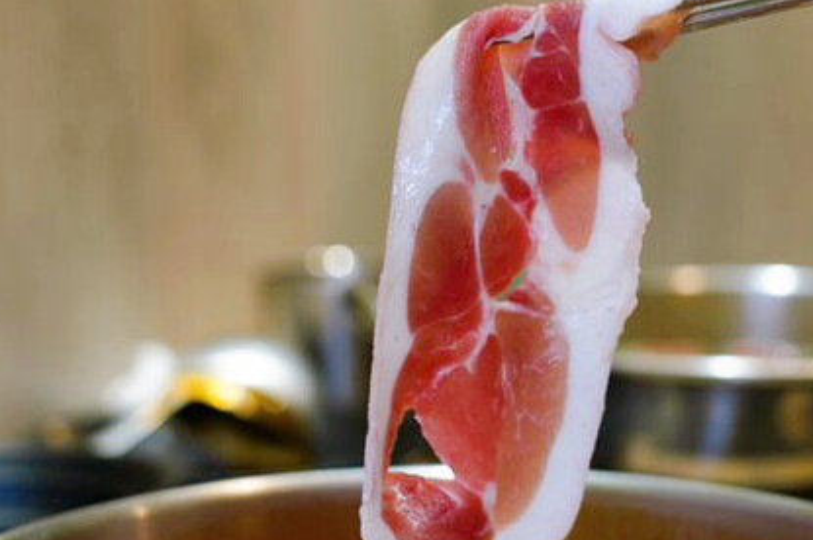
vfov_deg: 15.8
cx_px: 425
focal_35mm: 86
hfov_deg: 23.7
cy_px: 378
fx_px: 1941
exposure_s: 1/60
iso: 320
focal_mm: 42
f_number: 4.5
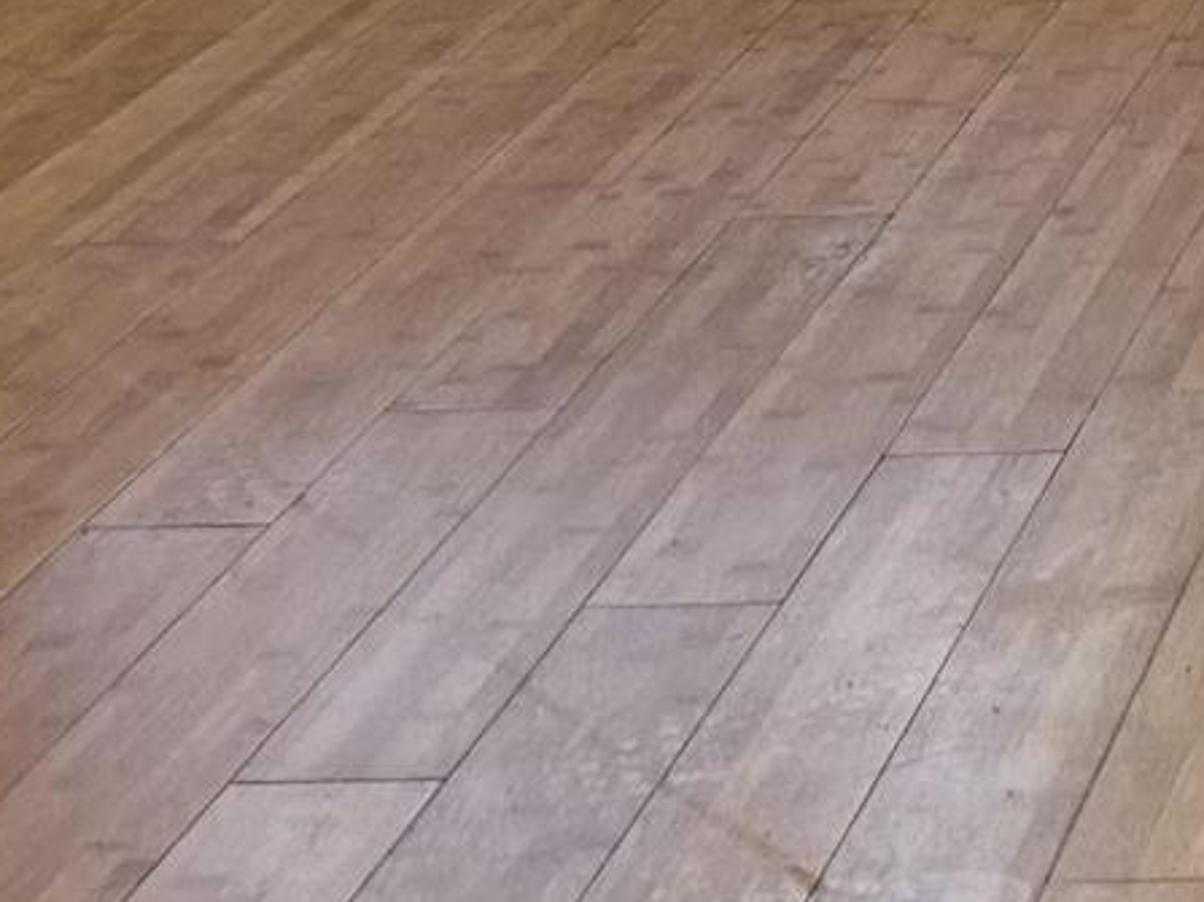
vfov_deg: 8.4
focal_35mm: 165
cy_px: -1050
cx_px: 2034
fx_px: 5737
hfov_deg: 11.3
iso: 125
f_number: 1.78
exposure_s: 1/120
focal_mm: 6.76
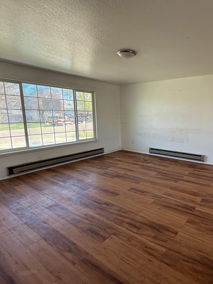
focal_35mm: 20
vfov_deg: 81.7
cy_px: 140
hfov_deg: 62.4
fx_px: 164
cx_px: 158
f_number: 2.2
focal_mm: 2.22
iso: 64
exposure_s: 1/100
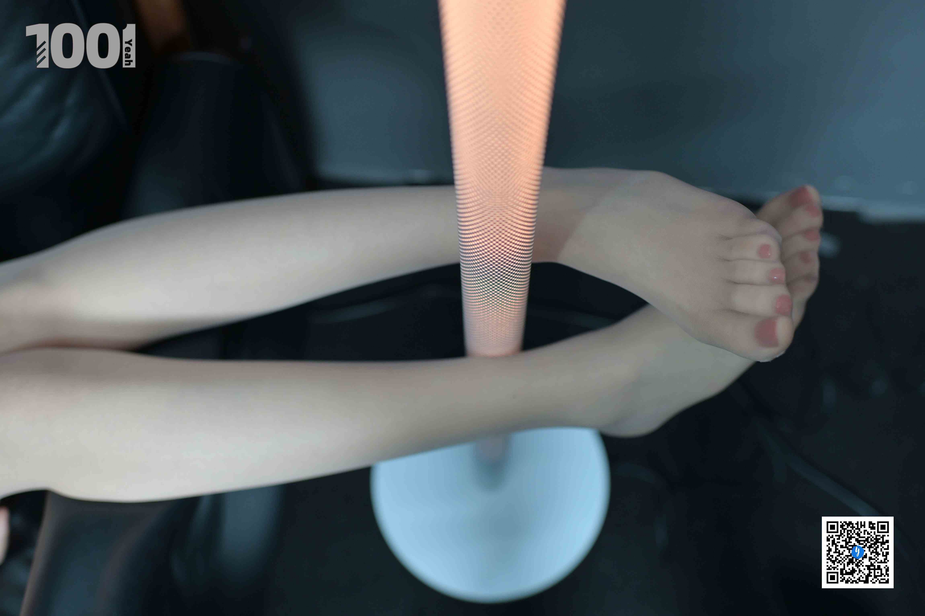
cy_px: 308
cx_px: 462
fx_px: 899
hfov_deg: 54.4
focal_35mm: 35
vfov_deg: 37.9
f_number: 2.5
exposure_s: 1/160
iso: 800
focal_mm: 35
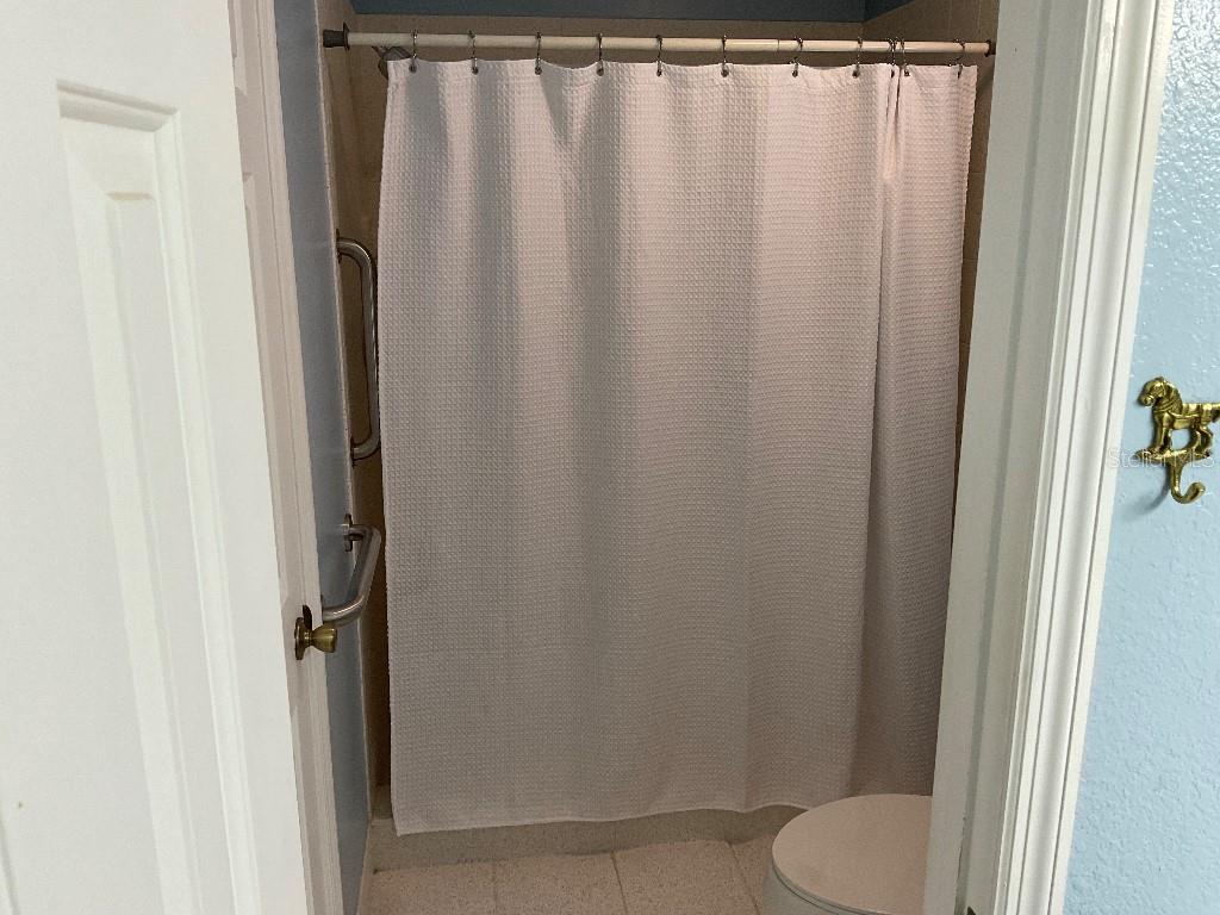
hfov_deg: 61.7
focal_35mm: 29
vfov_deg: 48.2
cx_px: 610
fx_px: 1022
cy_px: 458
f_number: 1.8
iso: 50
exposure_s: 1/60
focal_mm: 3
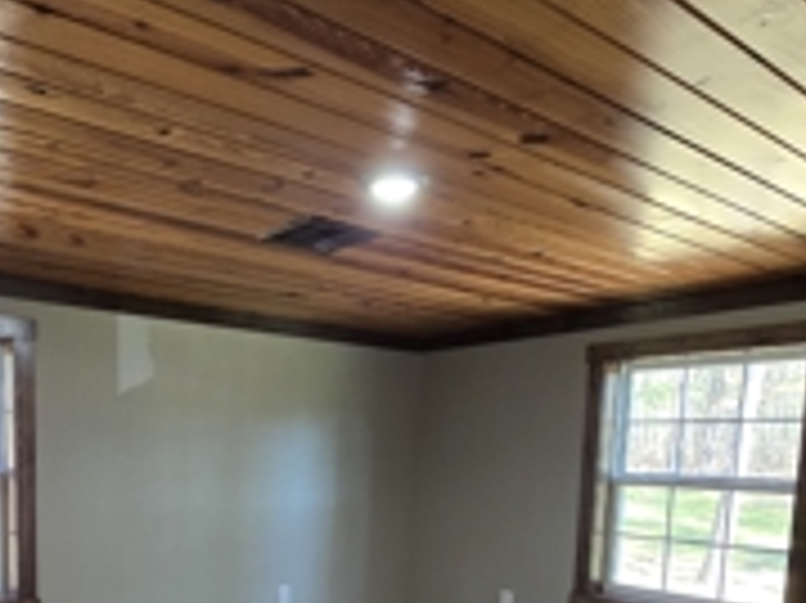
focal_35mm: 29
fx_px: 675
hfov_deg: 60.2
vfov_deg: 43.9
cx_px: 266
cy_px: 544
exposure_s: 1/60
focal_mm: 2.2
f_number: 2.2
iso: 320
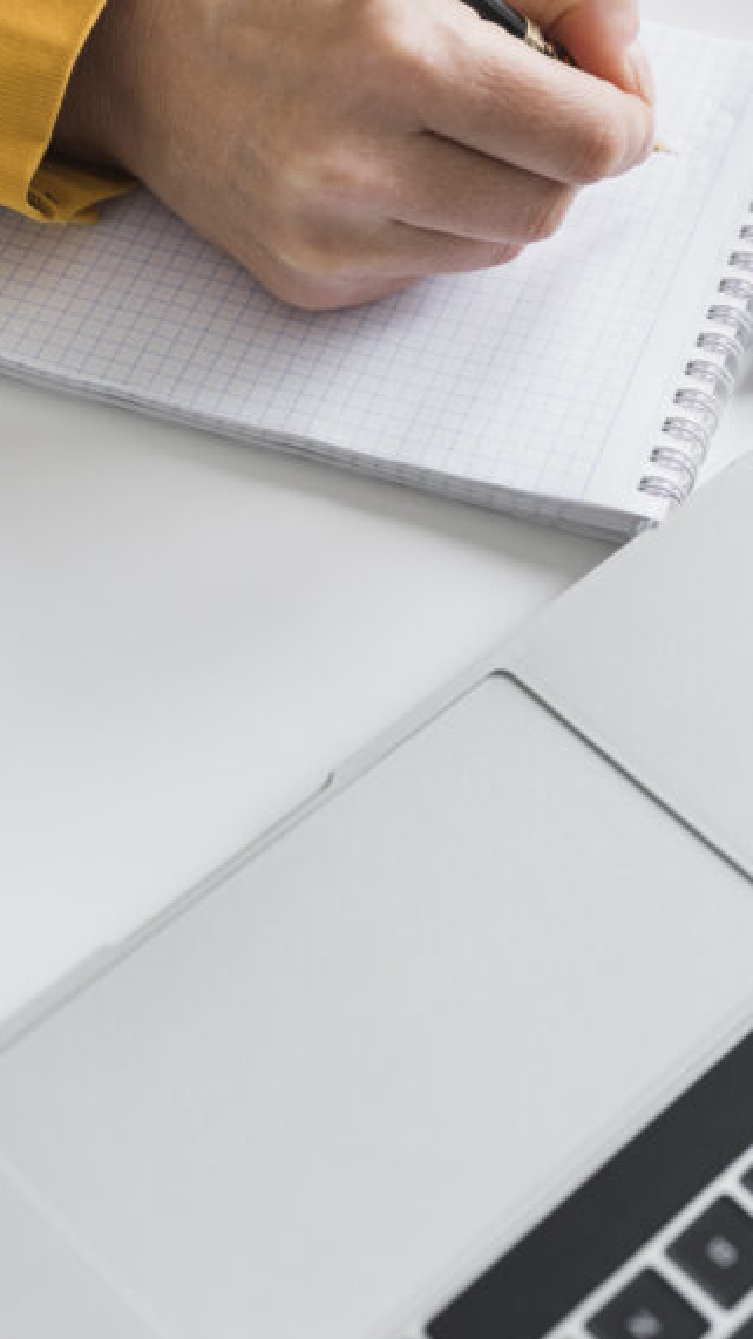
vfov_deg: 22.3
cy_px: 206
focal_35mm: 94
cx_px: 710
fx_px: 3338
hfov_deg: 12.7
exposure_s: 1/125
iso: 250
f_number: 1.6
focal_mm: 50
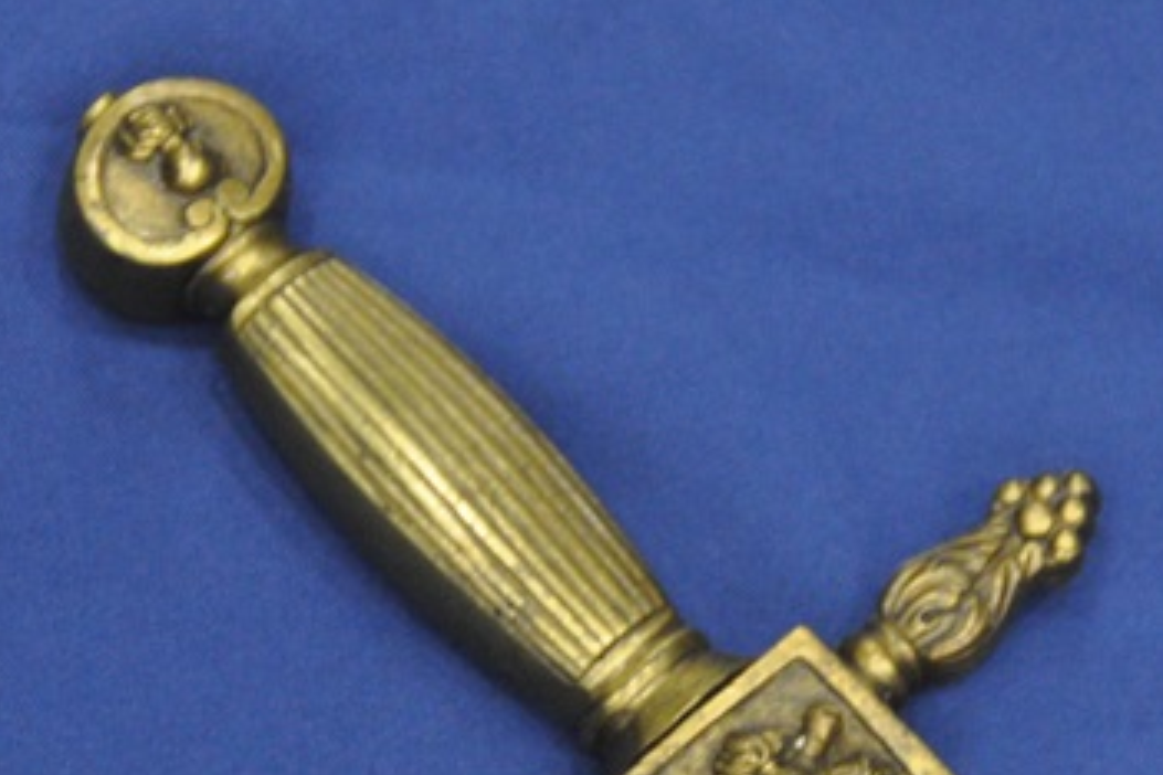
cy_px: 601
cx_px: 719
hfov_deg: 9.8
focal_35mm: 210
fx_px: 6784
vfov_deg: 6.5
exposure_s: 1/60
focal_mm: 82
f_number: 5
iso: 3200
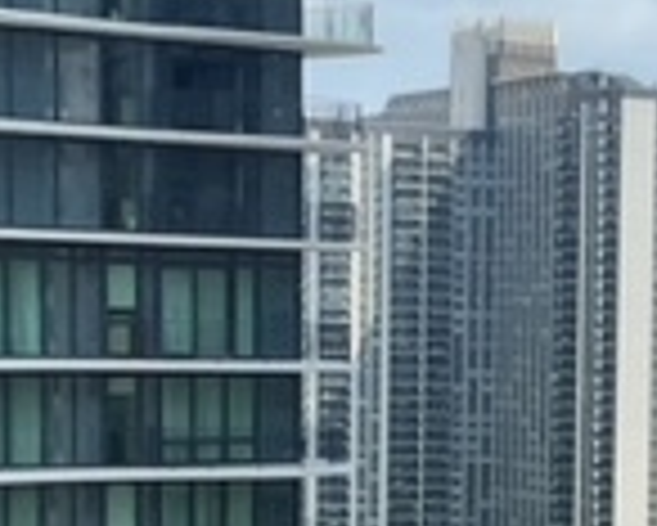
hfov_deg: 15.2
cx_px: 702
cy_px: 499
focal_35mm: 124
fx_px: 2413
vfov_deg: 12.3
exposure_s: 1/556
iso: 16
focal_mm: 3
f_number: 1.8
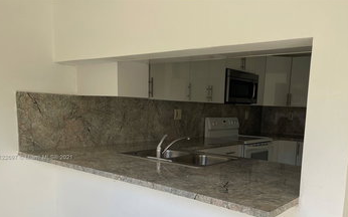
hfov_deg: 56.4
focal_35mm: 34
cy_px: 158
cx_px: 202
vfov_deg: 36.5
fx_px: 322
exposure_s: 1/121
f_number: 1.6
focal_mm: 5.1
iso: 40
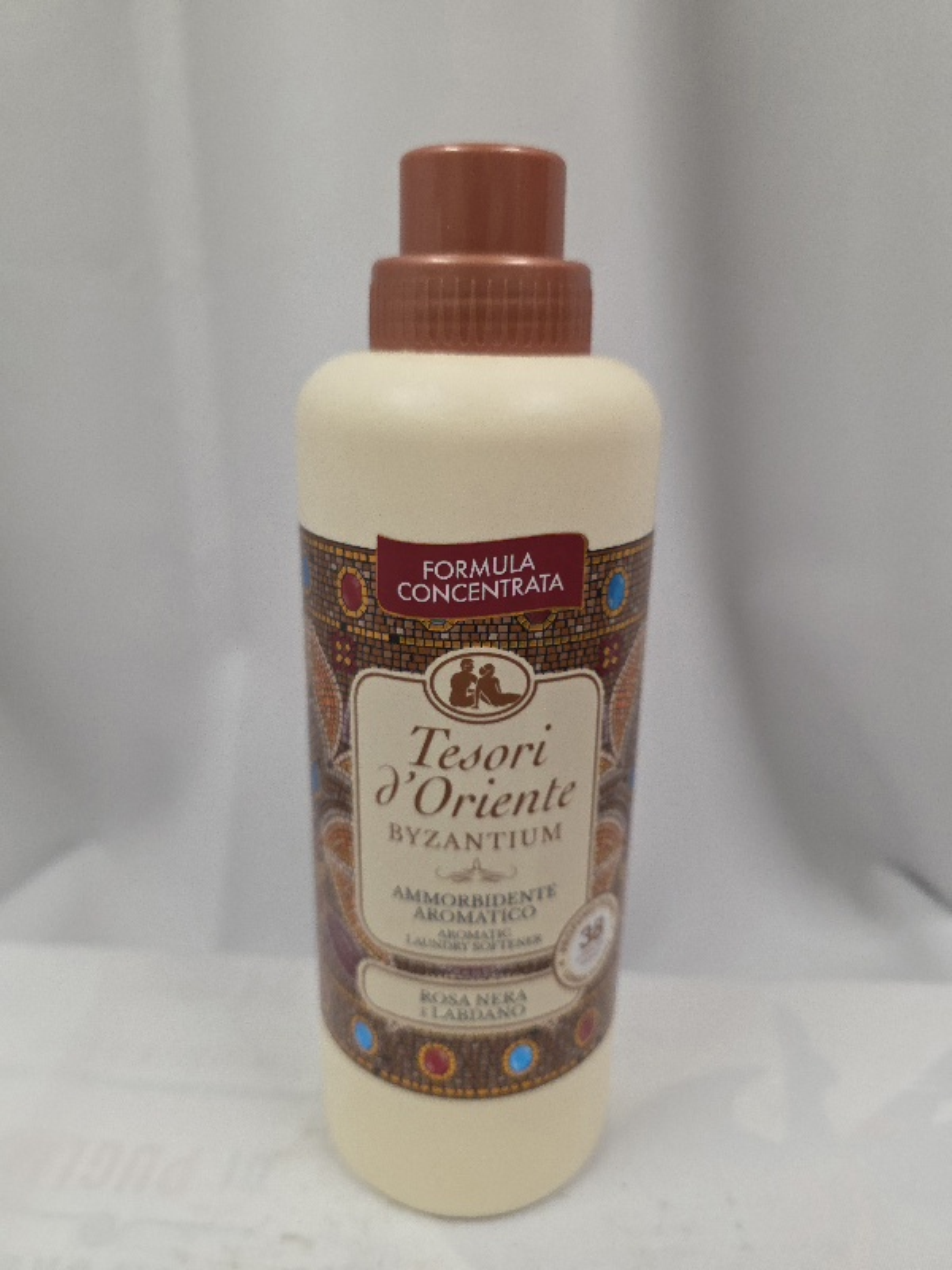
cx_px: 476
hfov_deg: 58.9
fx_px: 843
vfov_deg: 73.9
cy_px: 635
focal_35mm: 23
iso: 400
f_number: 1.7
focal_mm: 6.3
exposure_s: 1/101
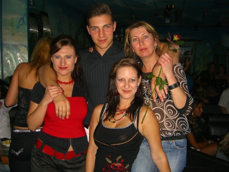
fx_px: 251
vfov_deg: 37.7
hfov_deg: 49.0
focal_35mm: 38
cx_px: 114
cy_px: 86
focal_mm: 7.9
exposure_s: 1/60
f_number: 2.8
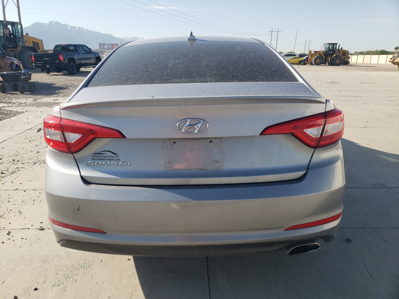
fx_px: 300
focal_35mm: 26
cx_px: 200
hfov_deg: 67.3
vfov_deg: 53.1
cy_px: 150
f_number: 1.5
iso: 50
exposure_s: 1/2000
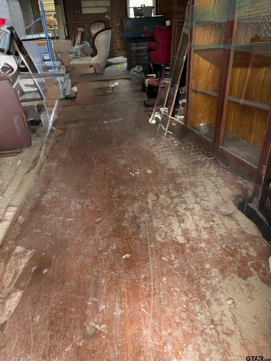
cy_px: 180
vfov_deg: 67.3
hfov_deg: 53.1
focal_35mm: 26
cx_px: 136
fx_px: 271
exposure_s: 1/60
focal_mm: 5.96
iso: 250
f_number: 1.6
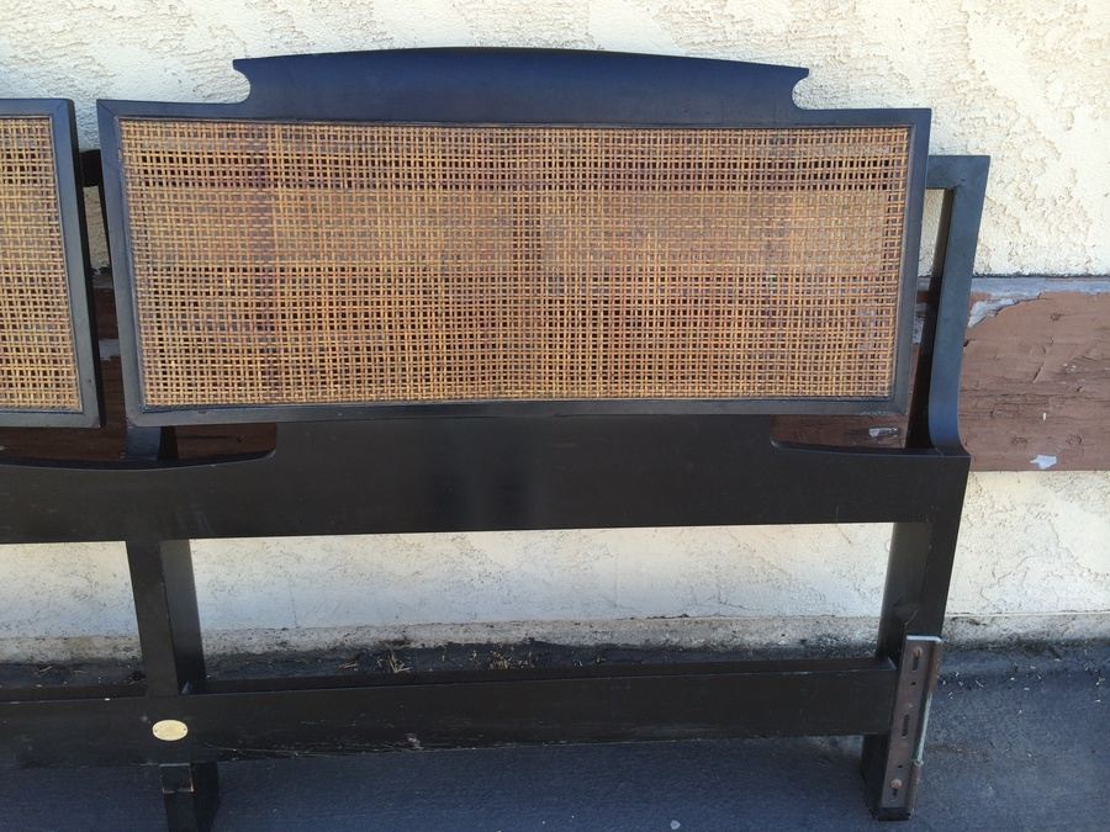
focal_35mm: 30
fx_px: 962
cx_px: 555
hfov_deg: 60.0
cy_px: 416
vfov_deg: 46.8
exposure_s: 1/120
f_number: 2.2
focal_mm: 4.12
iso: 32
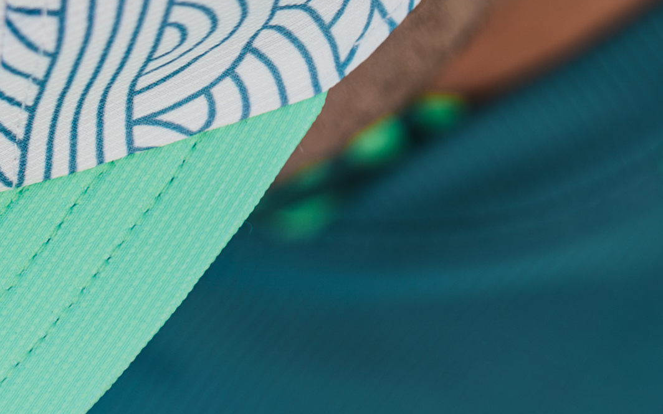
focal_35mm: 331
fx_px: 5981
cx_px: -409
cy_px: 91
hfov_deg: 6.2
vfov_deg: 4.0
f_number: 2
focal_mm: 50
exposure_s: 1/2000
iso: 100
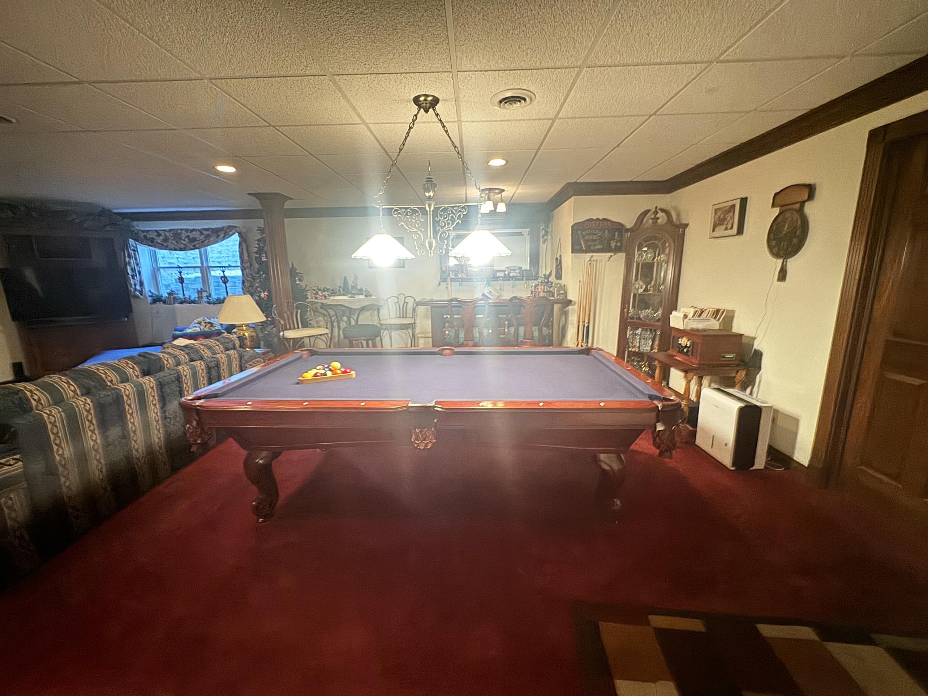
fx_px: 375
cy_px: 348
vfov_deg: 85.7
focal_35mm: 14
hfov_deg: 102.1
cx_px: 464
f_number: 2.2
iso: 1250
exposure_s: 1/10
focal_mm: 2.22
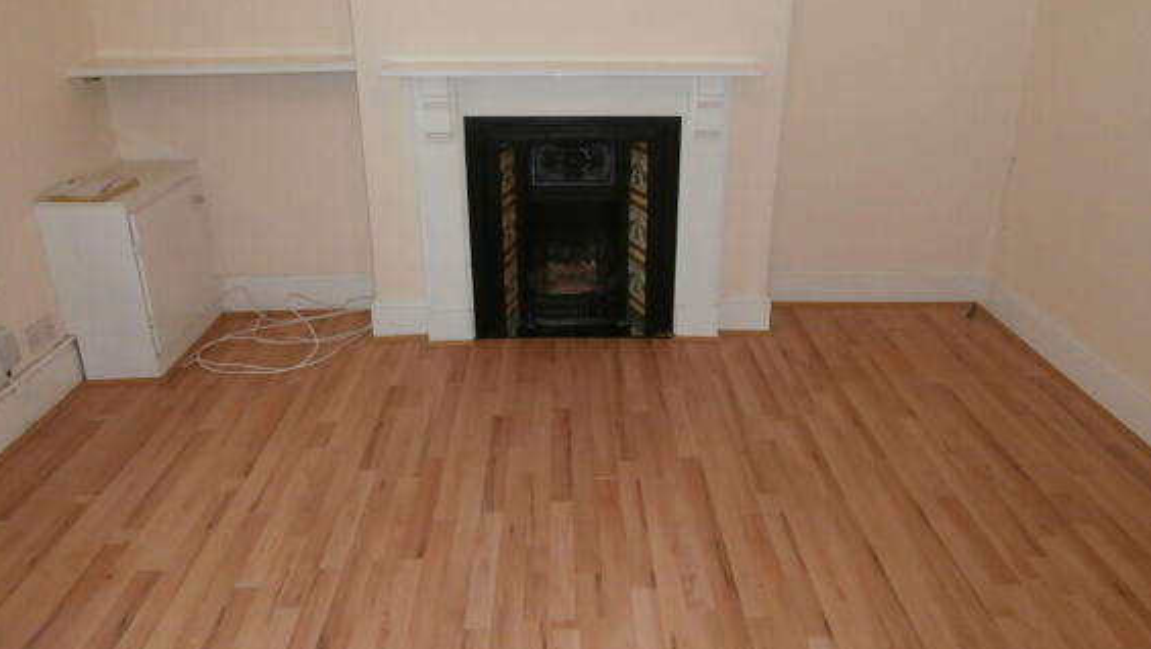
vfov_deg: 42.6
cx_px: 585
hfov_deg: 69.8
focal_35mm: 27
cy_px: 244
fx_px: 825
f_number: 3
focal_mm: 4.2
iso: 200
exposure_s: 1/30
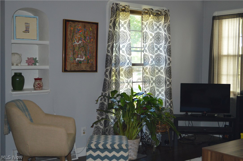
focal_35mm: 51
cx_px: 122
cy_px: 80
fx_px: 344
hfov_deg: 38.9
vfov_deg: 26.4
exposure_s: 1/60
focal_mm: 34
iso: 800
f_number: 5
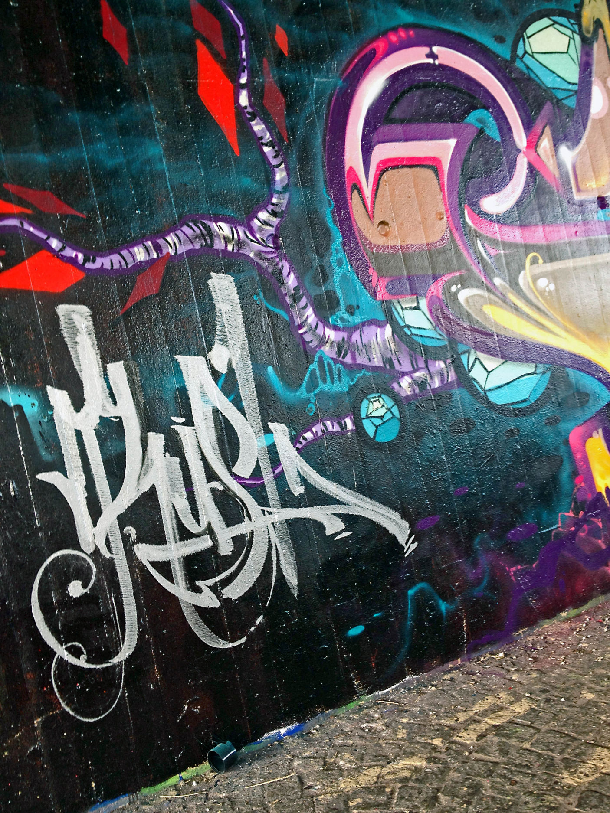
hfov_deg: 40.7
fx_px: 822
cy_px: 406
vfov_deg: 52.6
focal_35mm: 35
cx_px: 305
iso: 64
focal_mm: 4.28
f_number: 2.4
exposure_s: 1/40
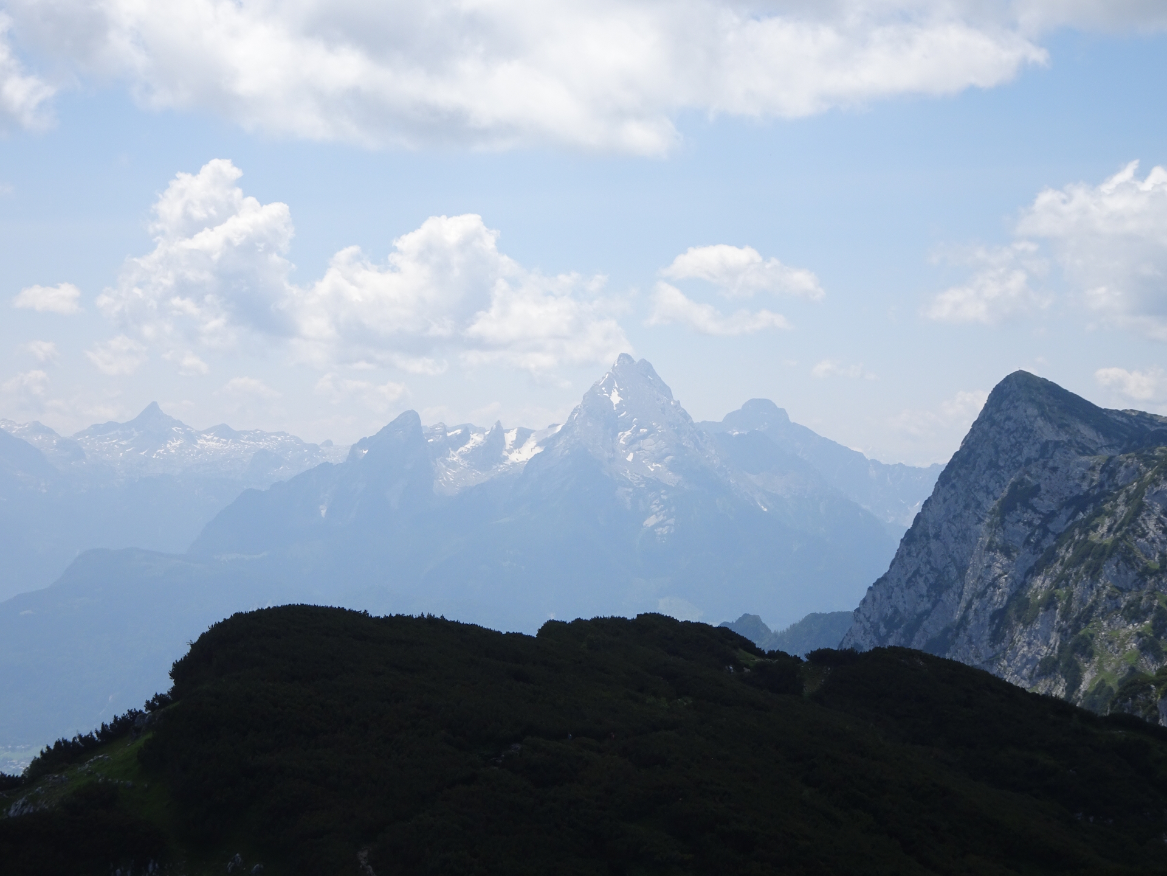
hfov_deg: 23.6
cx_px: 584
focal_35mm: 83
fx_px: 2798
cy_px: 438
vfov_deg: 17.8
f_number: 5
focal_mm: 14.12
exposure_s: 1/640
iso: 80
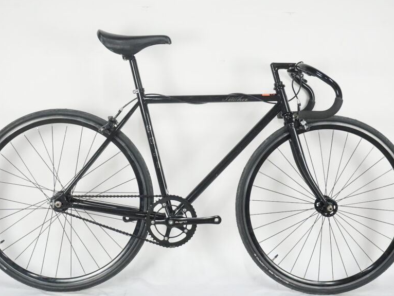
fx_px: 603
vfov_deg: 27.5
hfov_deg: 36.2
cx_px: 191
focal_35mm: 53
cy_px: 147
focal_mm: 32
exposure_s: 1/60
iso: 3200
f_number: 9
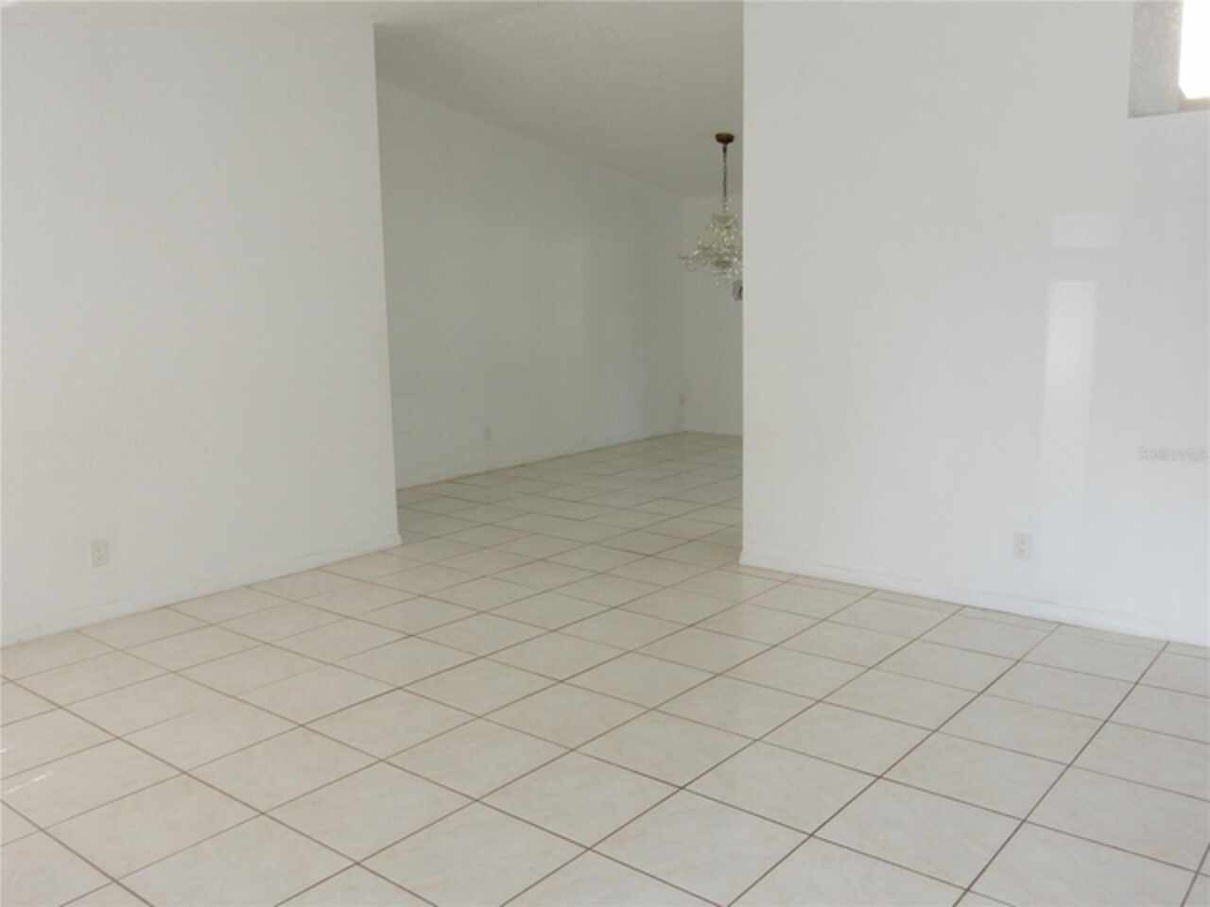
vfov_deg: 46.8
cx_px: 605
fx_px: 1049
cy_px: 454
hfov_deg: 60.0
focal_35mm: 30
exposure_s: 1/30
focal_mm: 5.4
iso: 125
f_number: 4
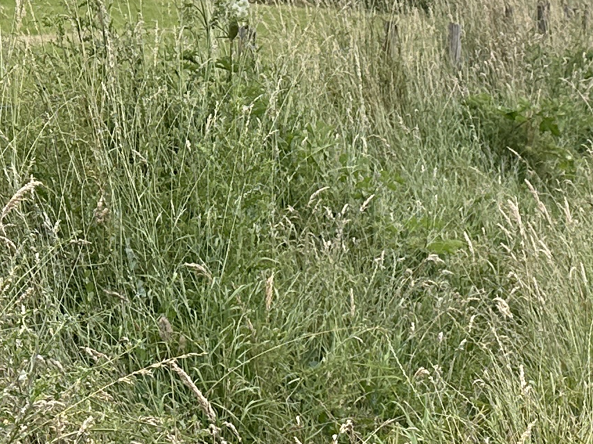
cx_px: 524
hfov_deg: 17.2
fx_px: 1936
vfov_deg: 12.9
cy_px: 454
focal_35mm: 113
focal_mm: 6.86
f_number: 1.78
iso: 80
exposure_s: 1/3597
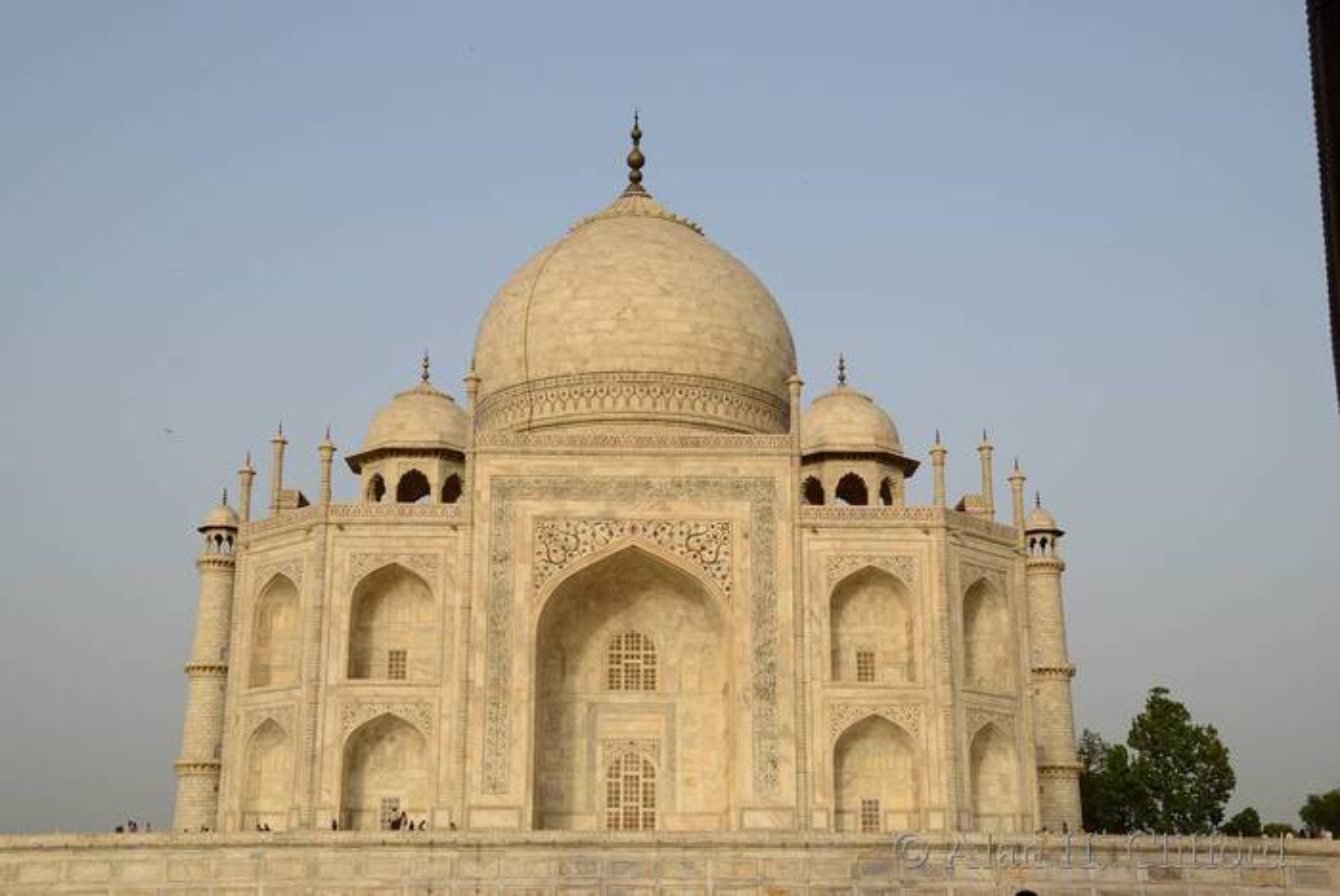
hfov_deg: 44.9
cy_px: 448
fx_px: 1620
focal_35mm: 44
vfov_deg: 30.9
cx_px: 670
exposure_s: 1/250
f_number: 8
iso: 100
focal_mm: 29
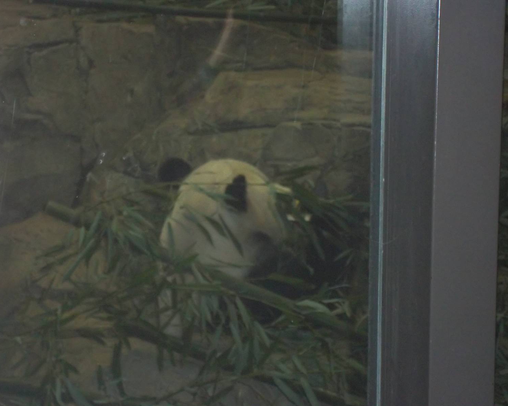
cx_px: 237
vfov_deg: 13.6
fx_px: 1699
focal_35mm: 113
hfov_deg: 17.0
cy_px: 204
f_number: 5.6
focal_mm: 19.5
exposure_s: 1/60
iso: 400
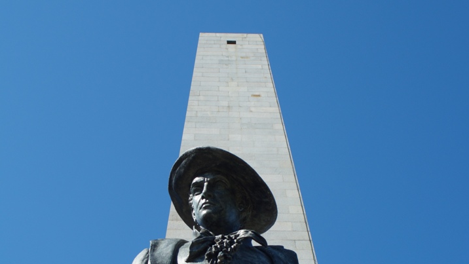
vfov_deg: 17.8
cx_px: 237
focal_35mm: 67
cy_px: 221
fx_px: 833
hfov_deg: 31.4
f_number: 7.1
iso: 100
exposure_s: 1/200
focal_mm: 28
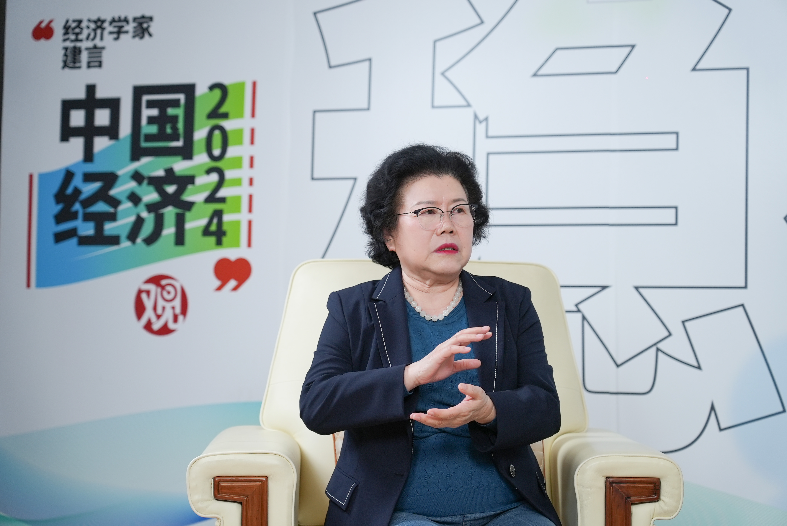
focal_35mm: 85
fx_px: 1859
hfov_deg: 23.9
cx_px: 394
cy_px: 263
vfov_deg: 16.1
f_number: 4
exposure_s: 1/125
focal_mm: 85
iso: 640
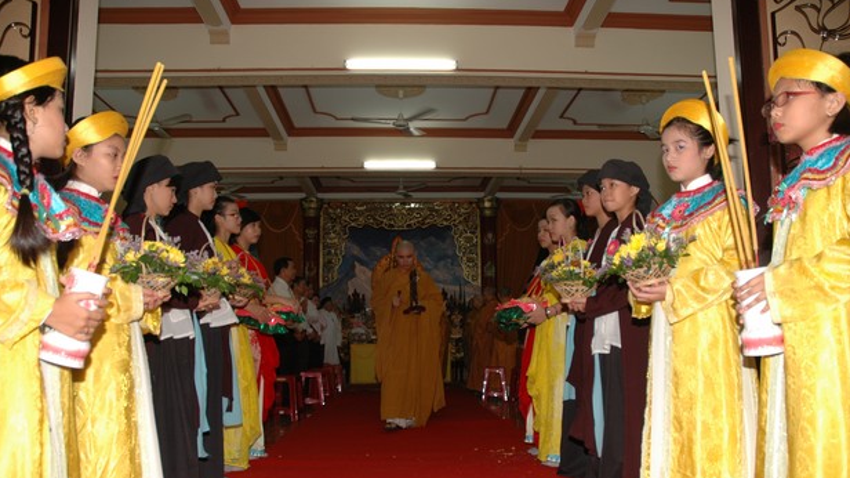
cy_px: 280
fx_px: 653
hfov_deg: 66.1
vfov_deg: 40.0
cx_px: 425
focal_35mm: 29
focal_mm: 18
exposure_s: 1/80
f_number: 4.5
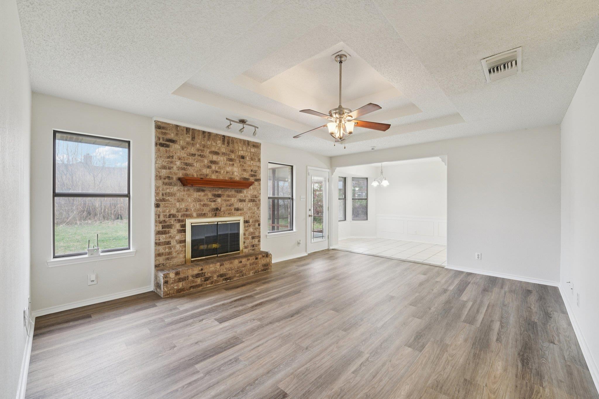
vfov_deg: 81.2
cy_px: 200
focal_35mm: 14
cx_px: 300
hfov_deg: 104.3
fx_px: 233
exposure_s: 1/13
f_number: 8
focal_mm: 14
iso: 400
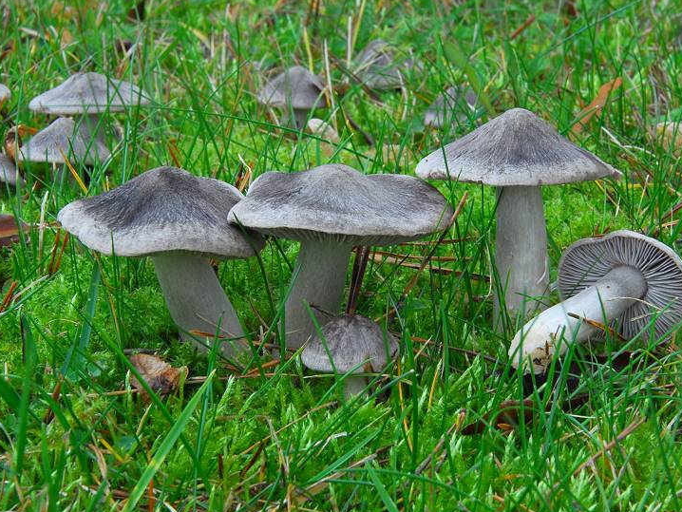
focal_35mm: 134
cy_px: 256
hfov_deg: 14.7
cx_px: 374
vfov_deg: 11.1
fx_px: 2641
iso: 200
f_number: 32
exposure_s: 1/5
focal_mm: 82
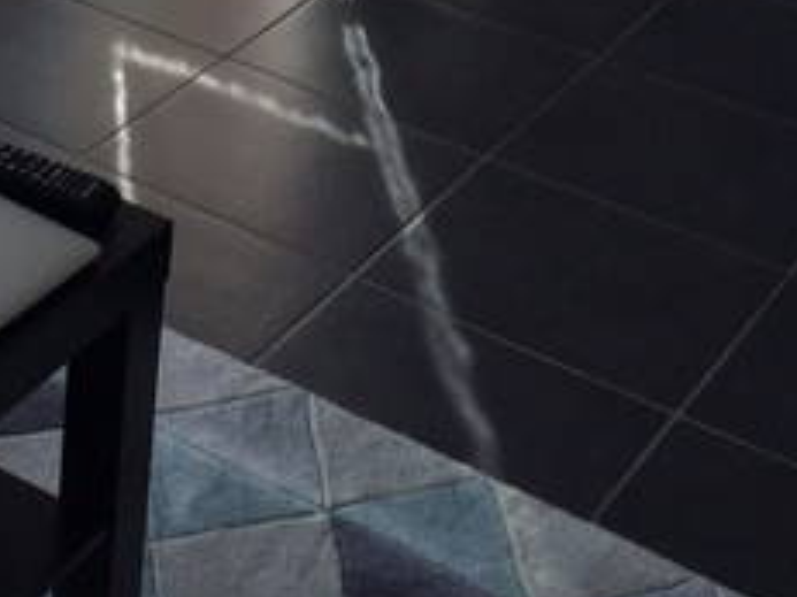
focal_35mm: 99
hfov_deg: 18.2
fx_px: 2278
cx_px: -311
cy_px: -352
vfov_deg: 13.8
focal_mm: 4.15
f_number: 2.2
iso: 32
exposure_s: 1/348
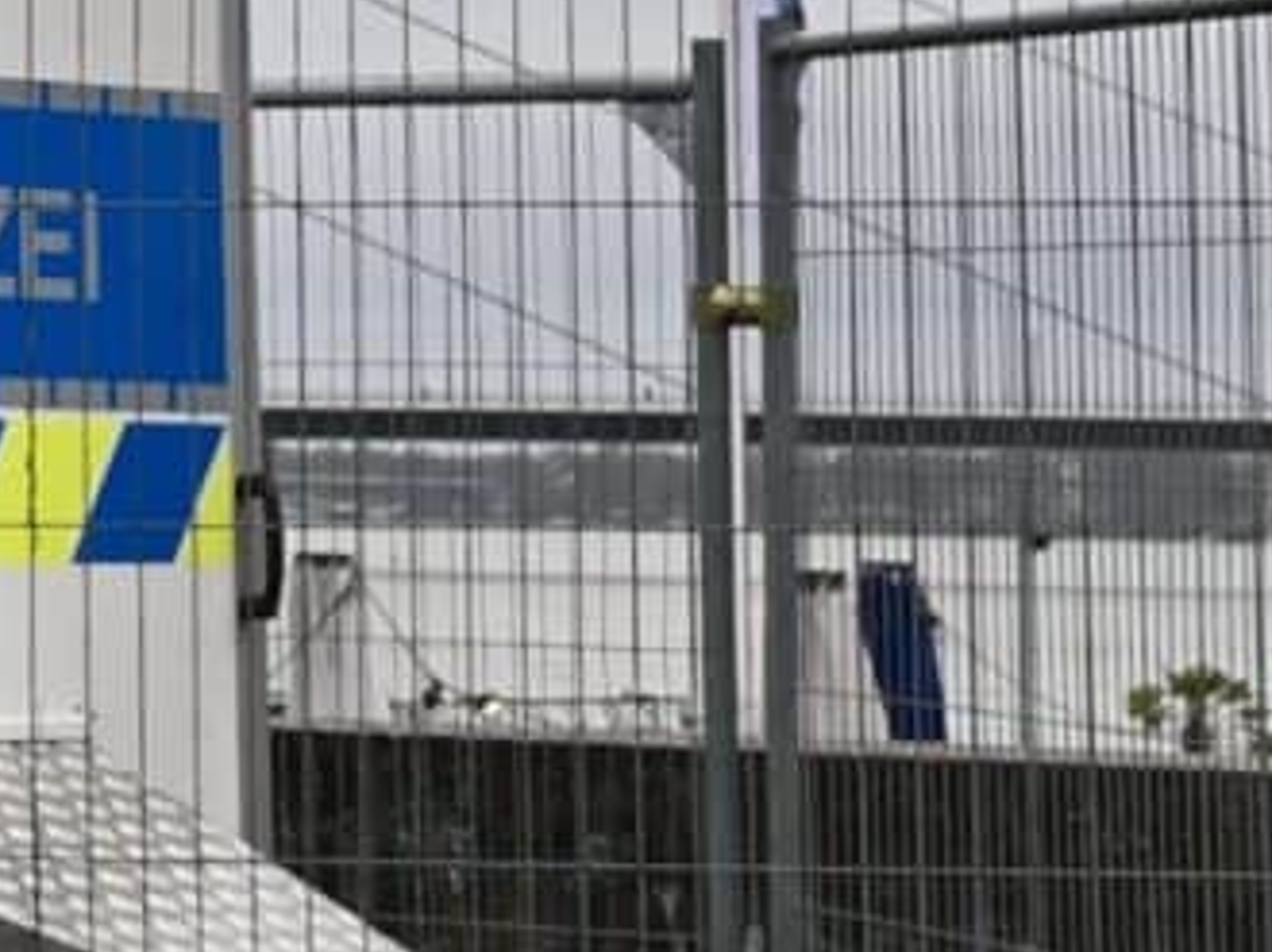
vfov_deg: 7.6
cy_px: -545
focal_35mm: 191
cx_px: -1523
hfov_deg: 9.5
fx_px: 7013
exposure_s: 1/100
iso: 100
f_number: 5
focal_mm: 32
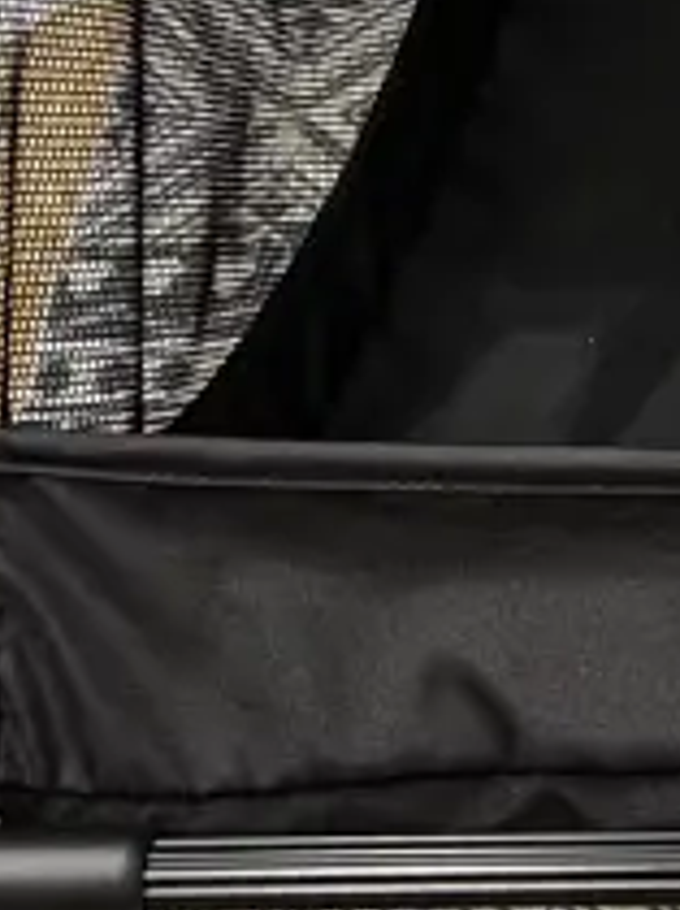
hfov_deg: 14.8
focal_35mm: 93
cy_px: -139
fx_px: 2441
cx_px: 998
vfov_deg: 20.0
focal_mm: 5.96
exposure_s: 1/20
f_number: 1.6
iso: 1250
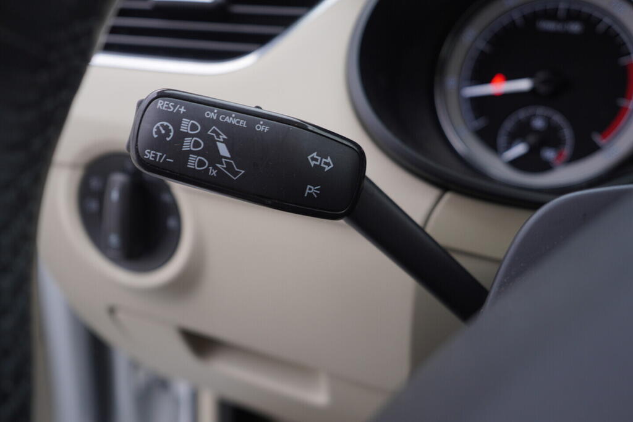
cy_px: 211
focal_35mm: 36
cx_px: 316
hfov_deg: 53.1
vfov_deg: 36.9
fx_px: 633
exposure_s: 1/50
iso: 125
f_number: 3.2
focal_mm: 24
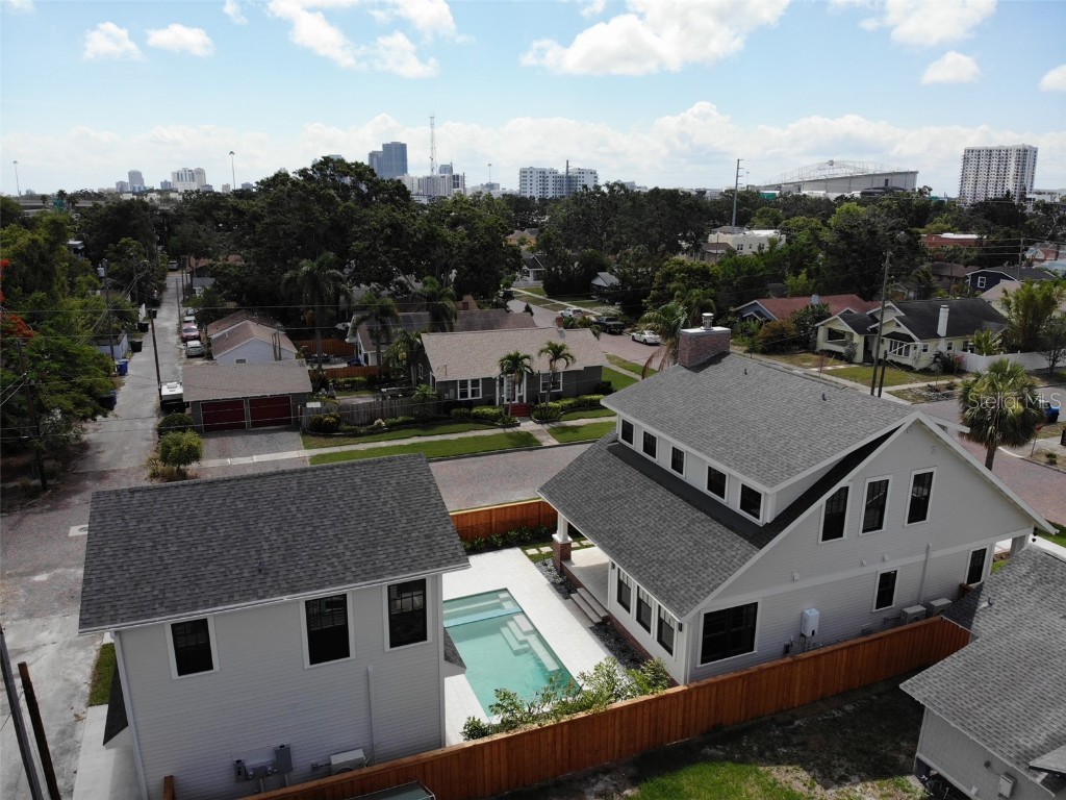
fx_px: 739
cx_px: 533
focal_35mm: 24
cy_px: 400
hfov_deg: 71.6
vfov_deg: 56.8
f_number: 2.8
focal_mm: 4.5
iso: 100
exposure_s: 1/1141
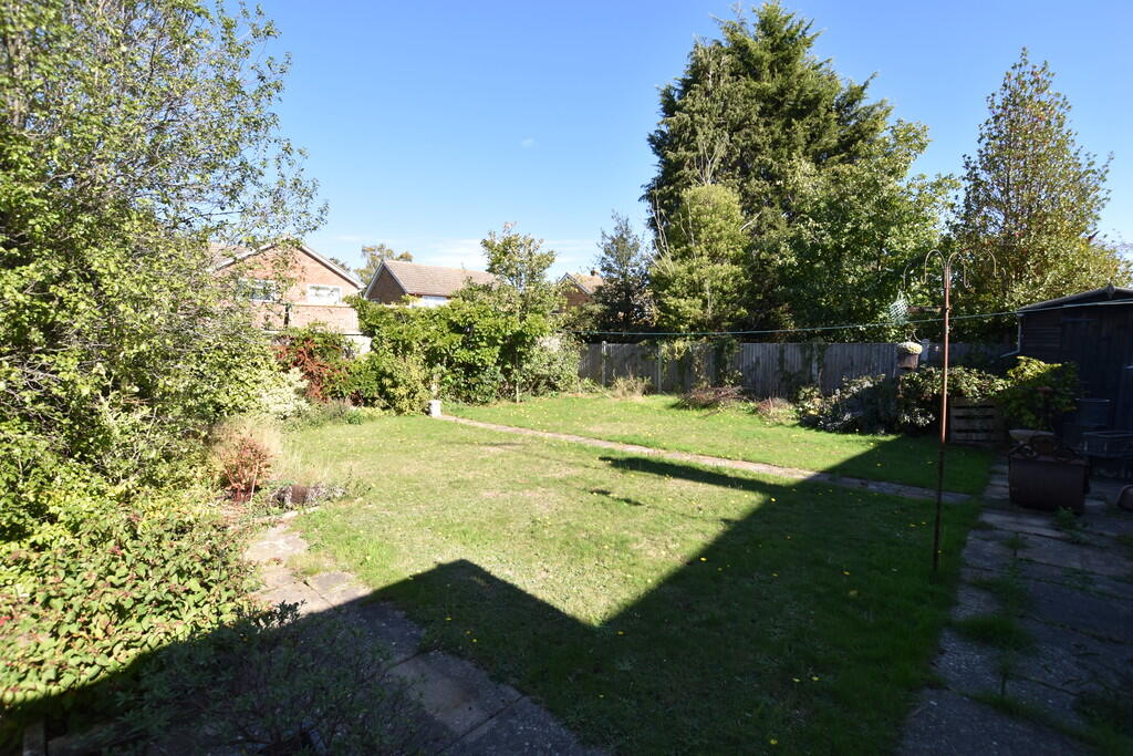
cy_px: 378
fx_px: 472
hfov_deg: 100.4
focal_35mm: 15
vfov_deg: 77.3
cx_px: 566
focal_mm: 10
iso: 100
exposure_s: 1/160
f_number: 6.3
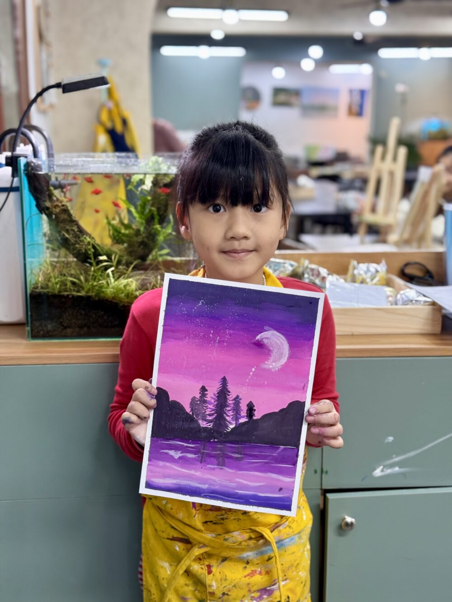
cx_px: 226
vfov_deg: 39.7
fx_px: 836
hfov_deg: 30.3
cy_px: 301
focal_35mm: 48
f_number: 1.78
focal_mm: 6.76
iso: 200
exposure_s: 1/100
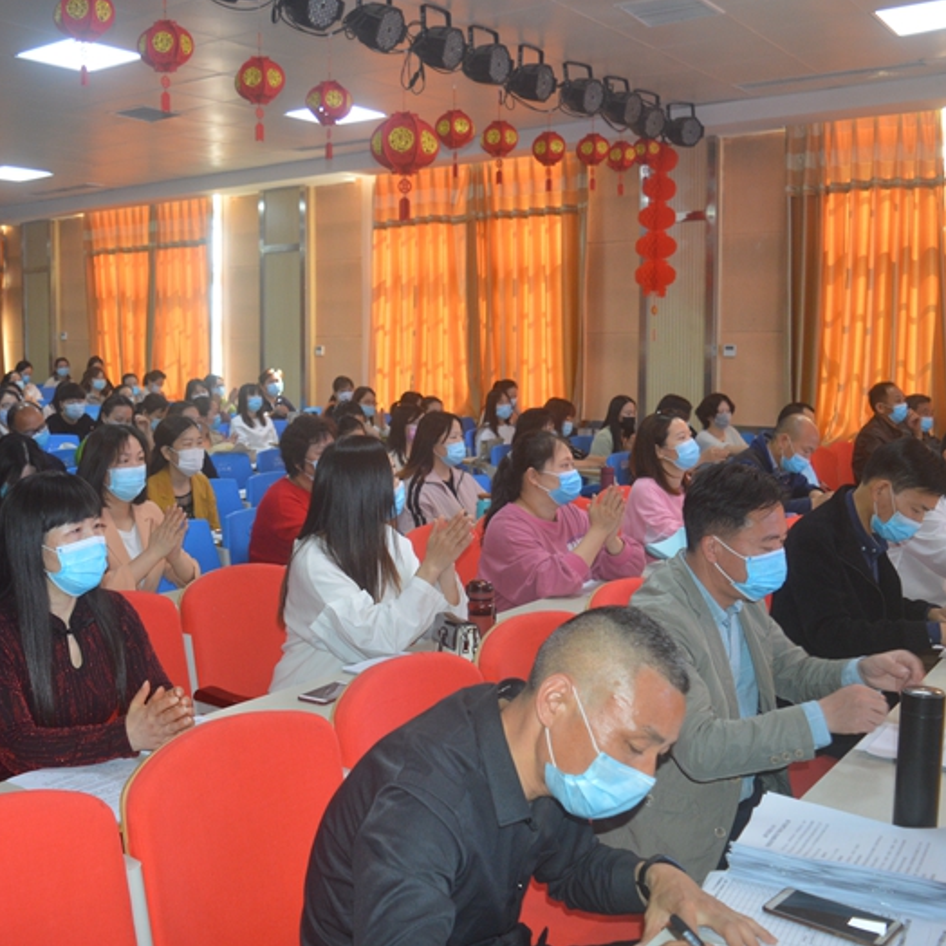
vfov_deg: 47.2
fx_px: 1082
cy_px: 470
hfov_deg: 46.4
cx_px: 311
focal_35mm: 35
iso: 640
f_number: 3.5
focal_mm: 18
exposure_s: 1/60
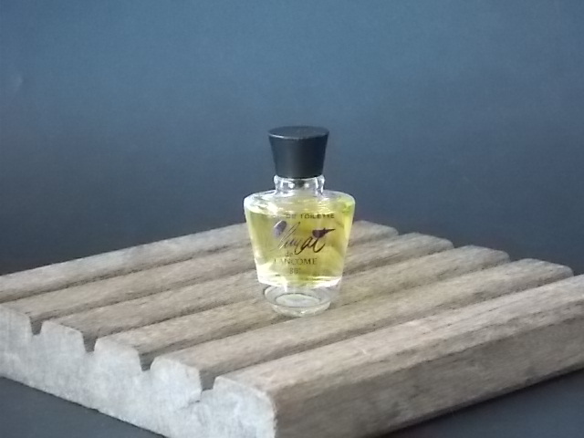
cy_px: 219
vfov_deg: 13.1
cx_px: 292
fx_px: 1906
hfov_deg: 17.4
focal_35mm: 113
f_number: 6
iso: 800
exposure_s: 1/30
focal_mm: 20.1
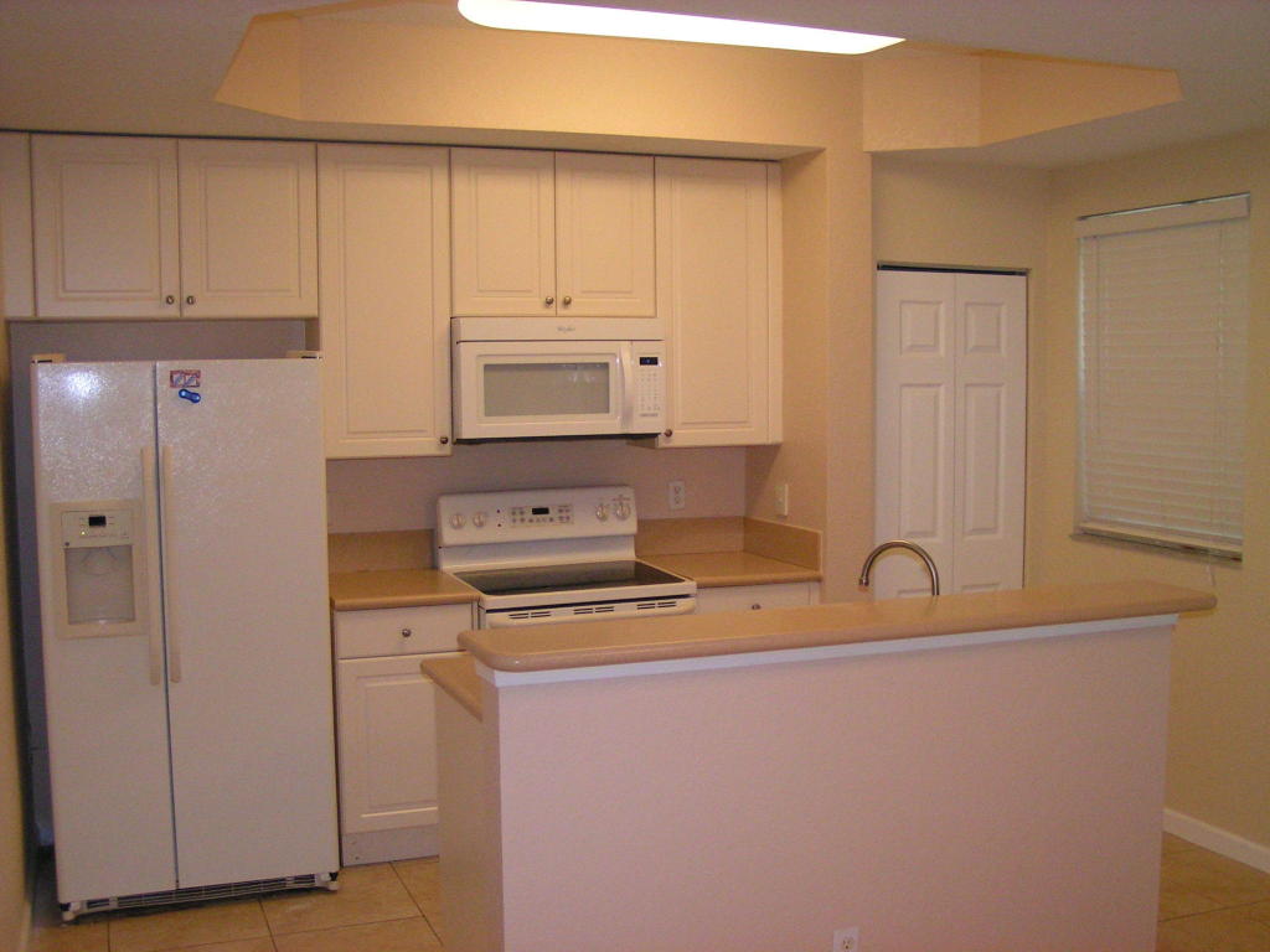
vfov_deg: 37.7
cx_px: 635
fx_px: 1394
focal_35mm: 38
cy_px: 476
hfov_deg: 49.0
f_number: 2.8
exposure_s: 1/40
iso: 200
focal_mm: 5.8
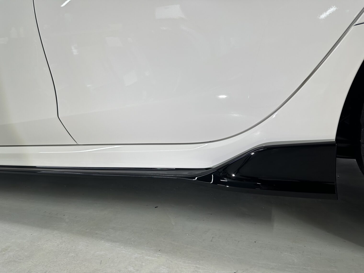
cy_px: 136
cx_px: 182
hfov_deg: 71.6
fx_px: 252
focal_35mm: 24
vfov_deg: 56.8
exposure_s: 1/120
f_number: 1.78
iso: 100
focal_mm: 6.86
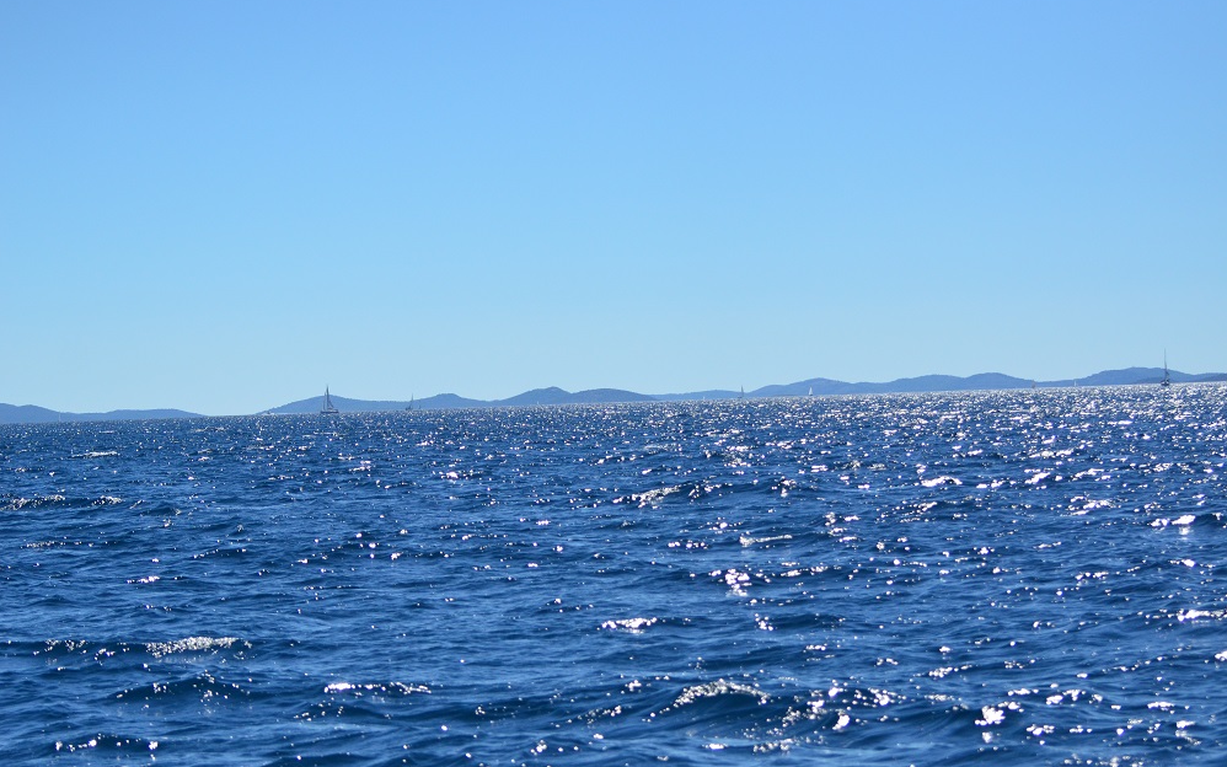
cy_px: 369
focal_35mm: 107
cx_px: 614
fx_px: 3578
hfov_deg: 19.5
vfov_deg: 12.2
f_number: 4.5
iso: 640
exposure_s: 1/8000
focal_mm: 70
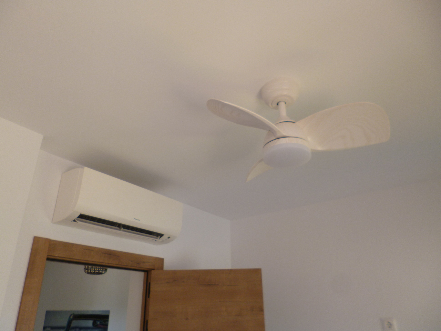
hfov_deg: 71.6
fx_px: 306
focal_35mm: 24
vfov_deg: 56.8
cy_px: 166
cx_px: 220
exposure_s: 1/100
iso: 100
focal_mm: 4.3
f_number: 2.5
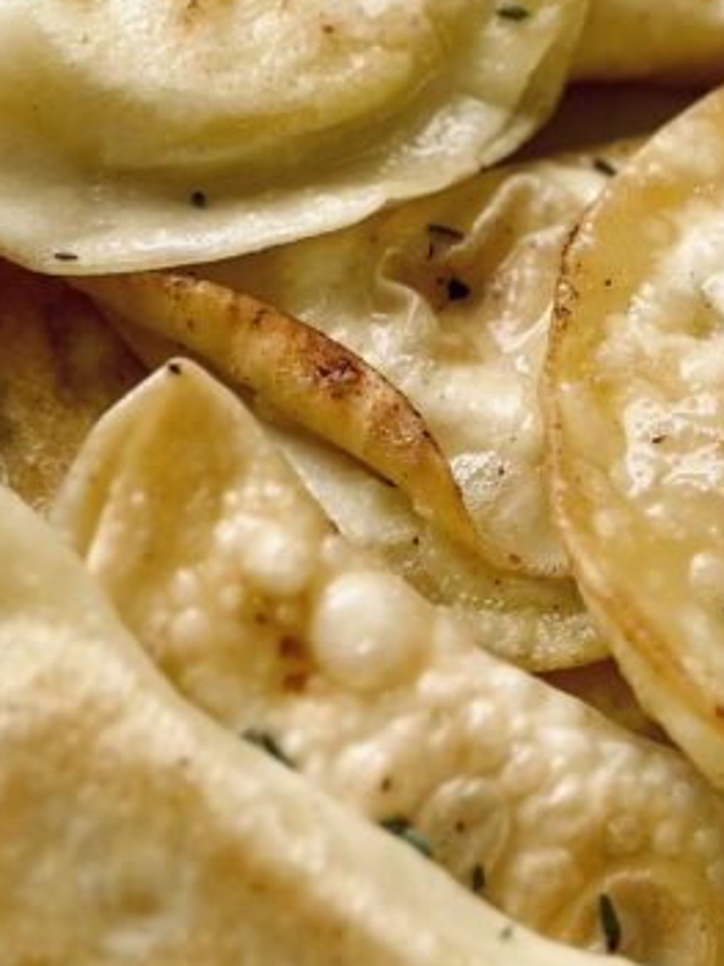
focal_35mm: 140
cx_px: 694
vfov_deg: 14.1
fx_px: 3907
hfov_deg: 10.5
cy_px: 267
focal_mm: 6.86
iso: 100
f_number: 1.78
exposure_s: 1/121
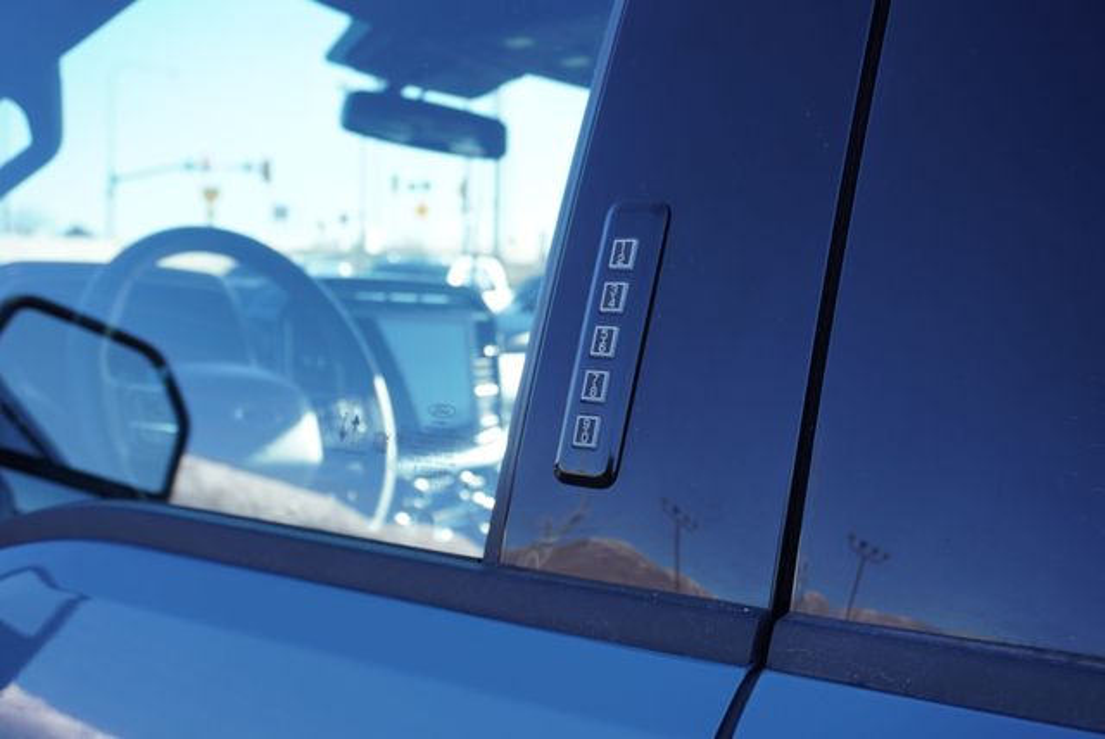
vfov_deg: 34.3
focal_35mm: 39
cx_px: 552
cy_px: 370
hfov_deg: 49.5
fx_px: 1198
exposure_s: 1/100
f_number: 5.6
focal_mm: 26
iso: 100
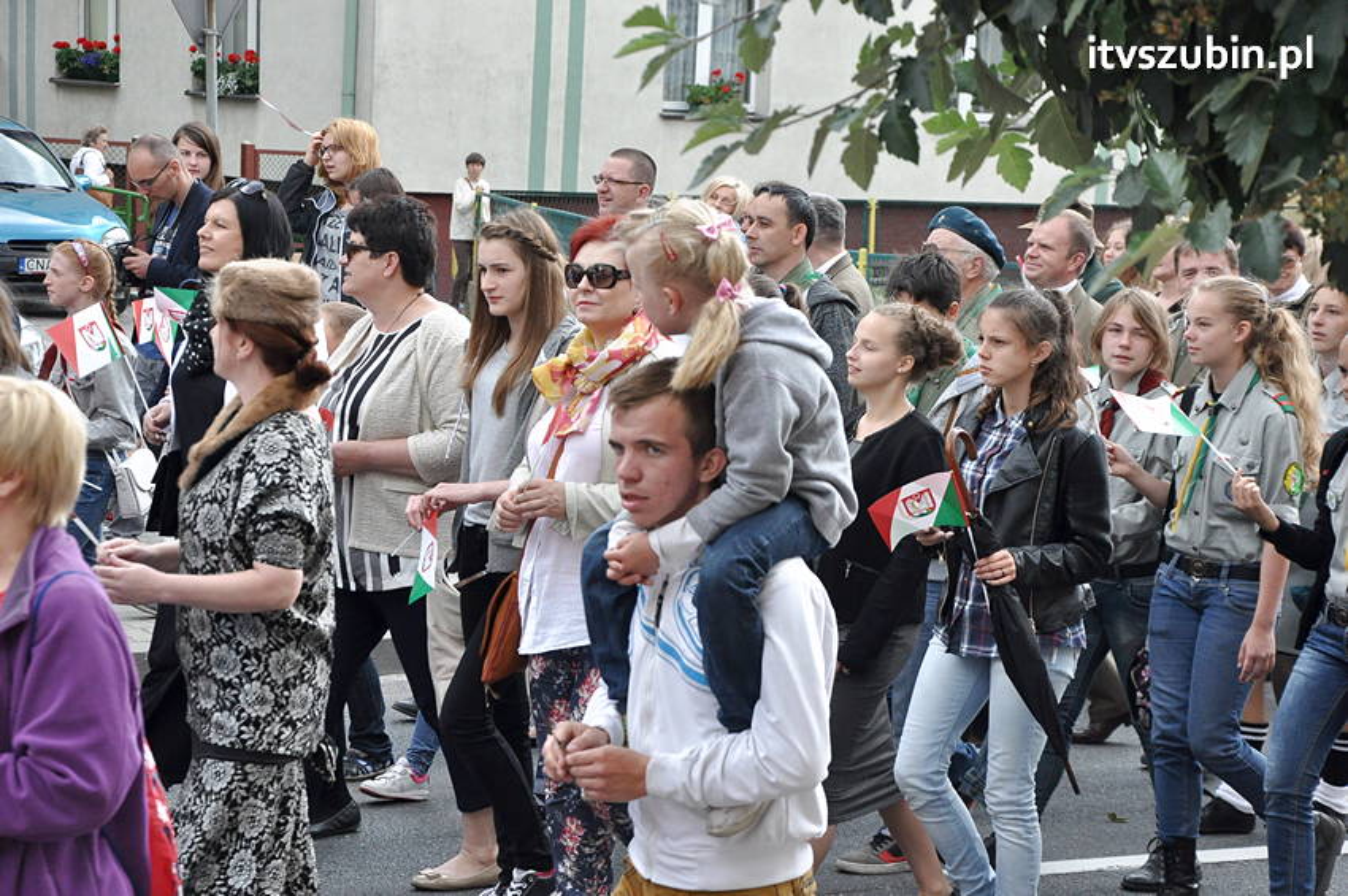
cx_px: 674
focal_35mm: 105
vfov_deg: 13.0
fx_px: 3928
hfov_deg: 19.5
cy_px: 448
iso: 1250
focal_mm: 70
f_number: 8
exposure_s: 1/1000
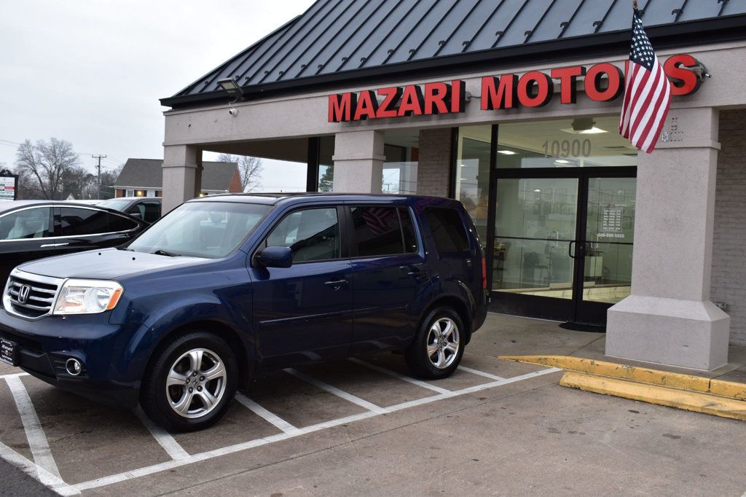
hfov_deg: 53.1
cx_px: 373
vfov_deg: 36.8
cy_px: 248
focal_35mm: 36
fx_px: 746
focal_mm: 24
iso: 400
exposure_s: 1/40
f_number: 7.1
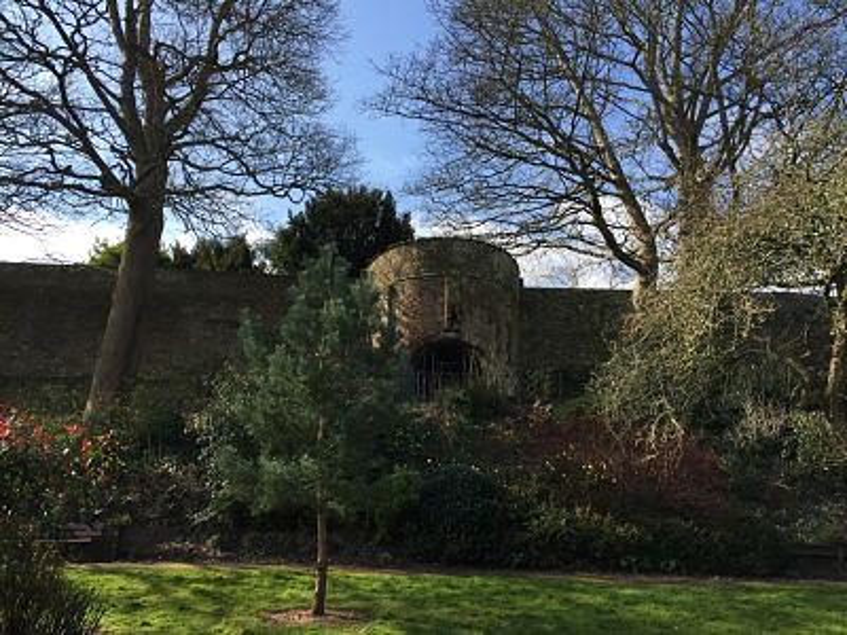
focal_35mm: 29
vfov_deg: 48.2
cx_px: 424
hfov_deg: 61.7
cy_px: 318
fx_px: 710
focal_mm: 4.15
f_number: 2.2
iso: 32
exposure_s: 1/1014
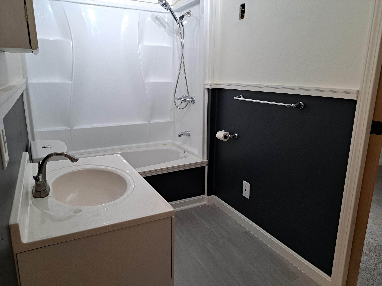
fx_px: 265
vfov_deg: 56.8
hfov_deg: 71.6
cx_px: 191
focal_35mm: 24
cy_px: 143
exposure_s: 1/60
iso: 125
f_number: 1.8
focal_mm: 5.23
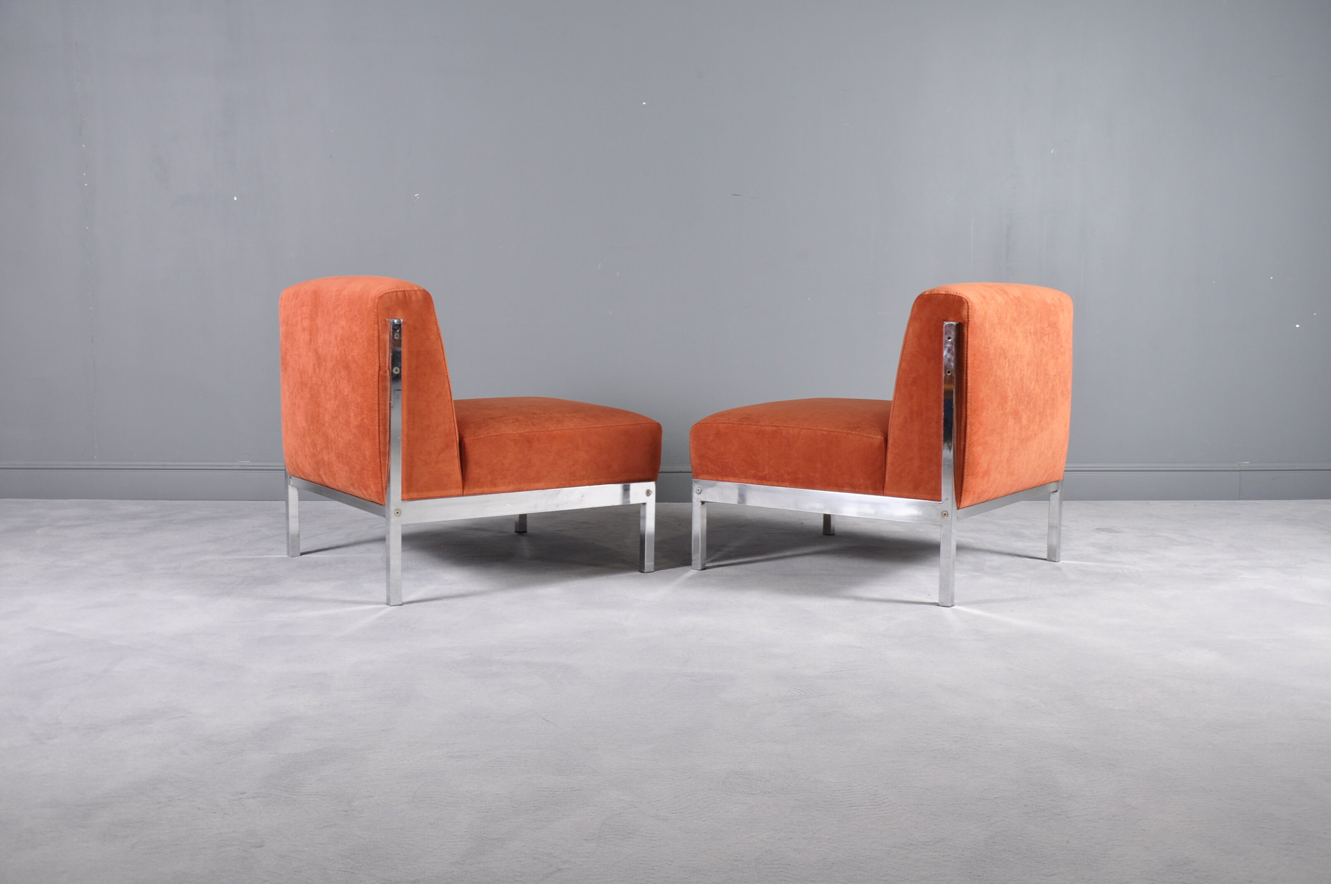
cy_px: 442
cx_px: 666
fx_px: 1385
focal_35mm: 38
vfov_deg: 35.4
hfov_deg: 51.3
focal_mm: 25
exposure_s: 1/5
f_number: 8
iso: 400
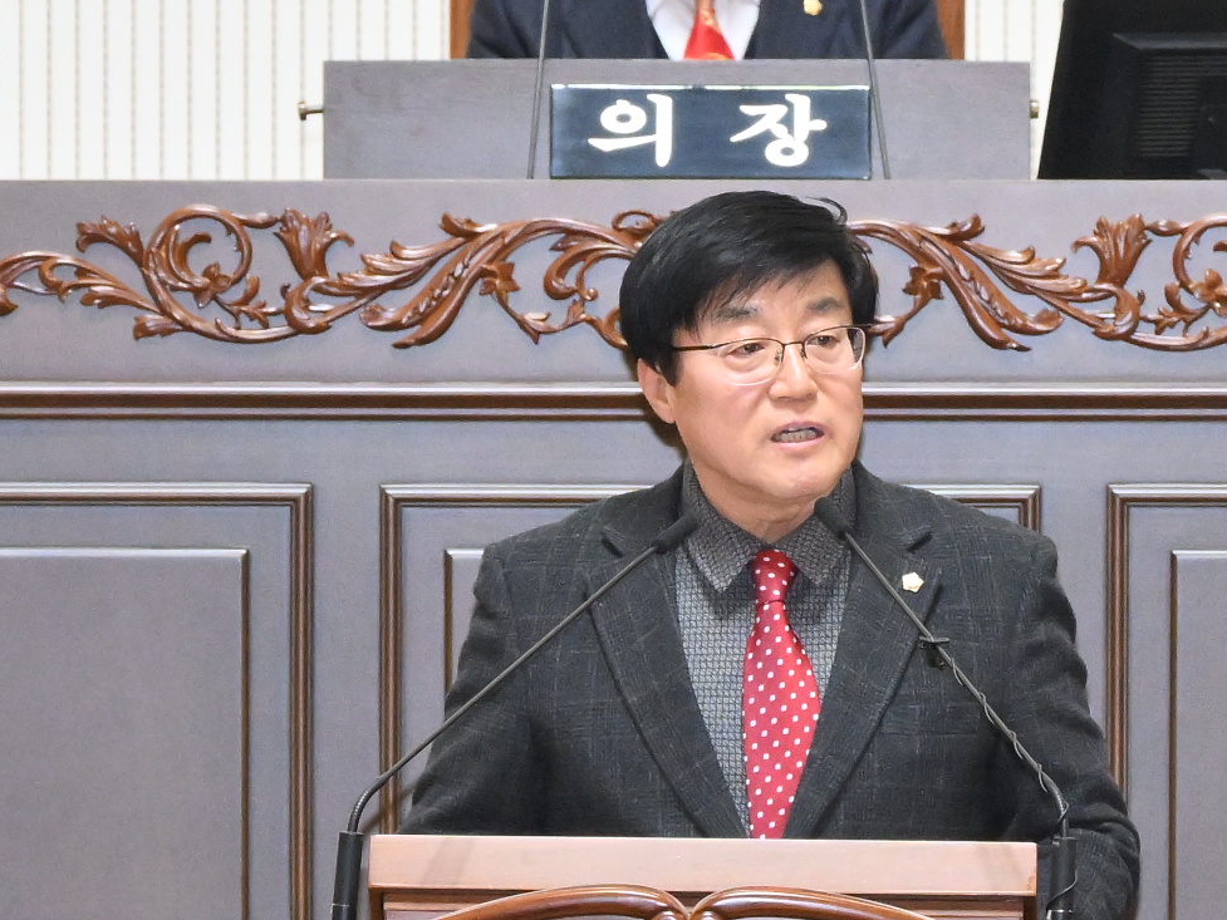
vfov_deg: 3.8
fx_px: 13967
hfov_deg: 5.0
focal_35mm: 394
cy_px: 329
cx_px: 656
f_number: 6.3
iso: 4000
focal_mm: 97
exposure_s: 1/250
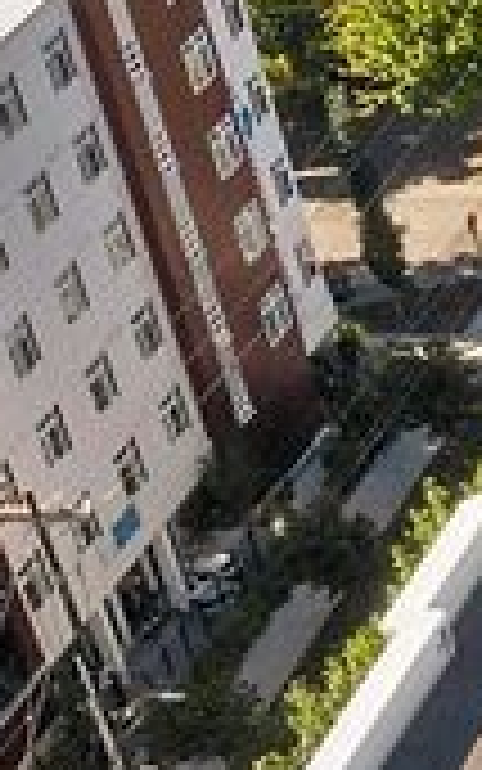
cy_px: 707
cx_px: 1978
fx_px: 3591
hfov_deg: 6.2
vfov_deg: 12.1
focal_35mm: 171
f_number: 9
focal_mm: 10.26
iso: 100
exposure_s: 1/240
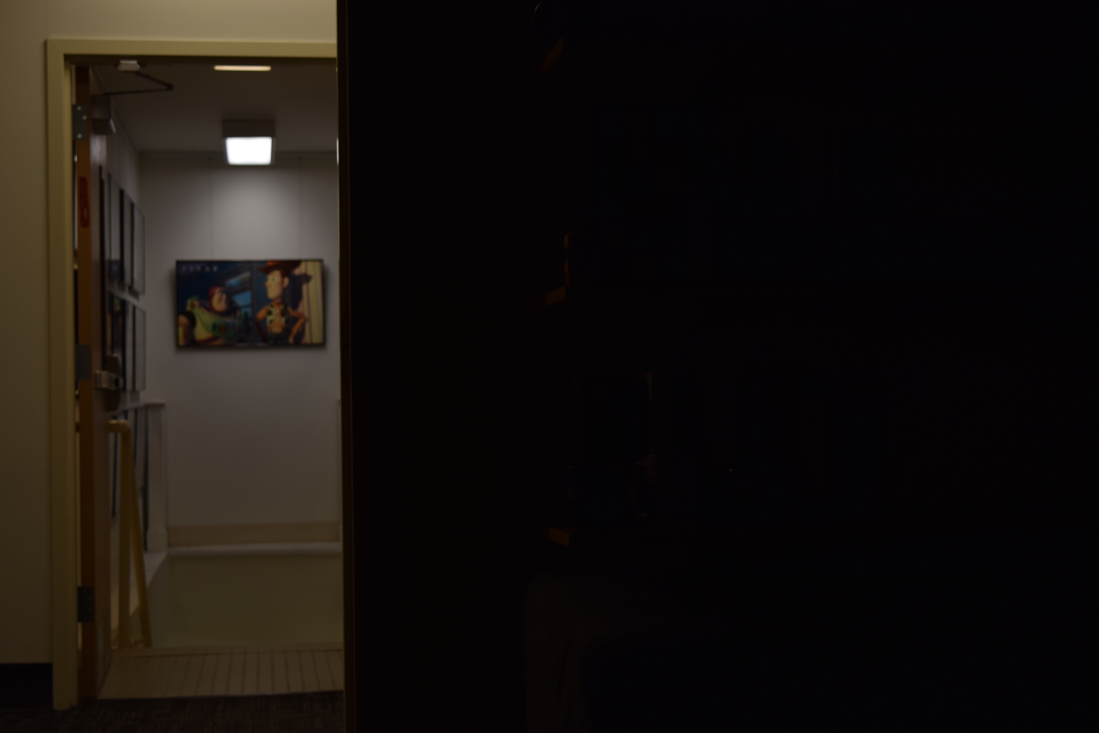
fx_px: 1832
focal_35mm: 60
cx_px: 550
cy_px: 366
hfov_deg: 33.4
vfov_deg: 22.6
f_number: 4.8
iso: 100
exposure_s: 1/30
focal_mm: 40
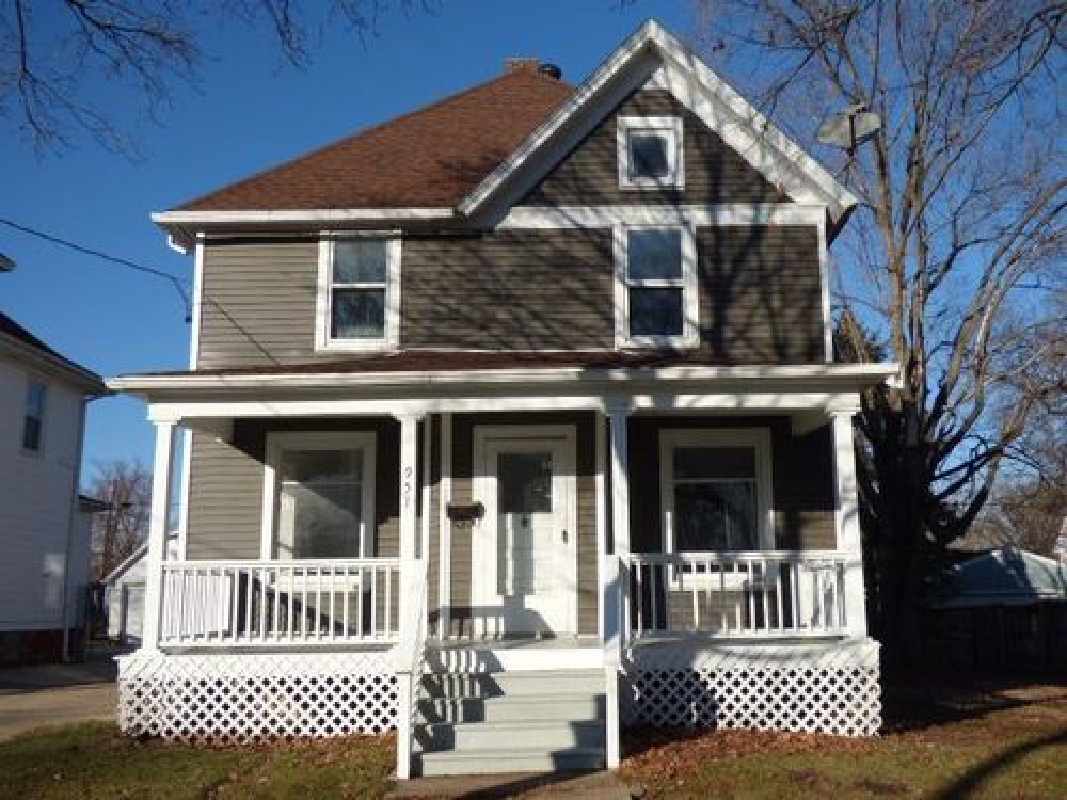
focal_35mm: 35
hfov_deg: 52.6
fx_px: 1079
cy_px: 400
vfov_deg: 40.7
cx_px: 534
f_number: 3.4
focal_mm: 6.18
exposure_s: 1/1300
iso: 100
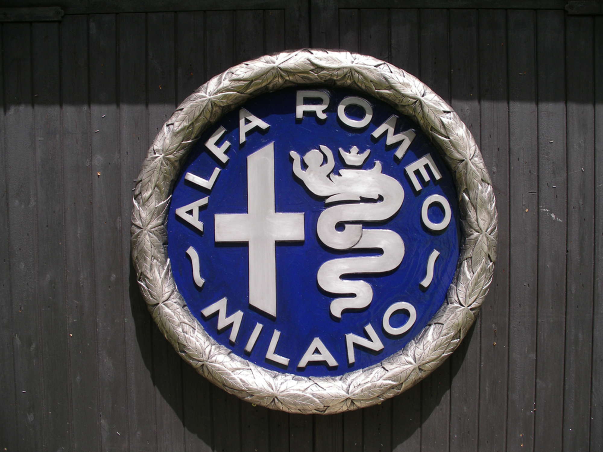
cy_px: 226
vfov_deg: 38.7
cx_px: 302
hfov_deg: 50.1
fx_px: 645
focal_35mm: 37
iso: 80
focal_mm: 7.8
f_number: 4
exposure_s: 1/320
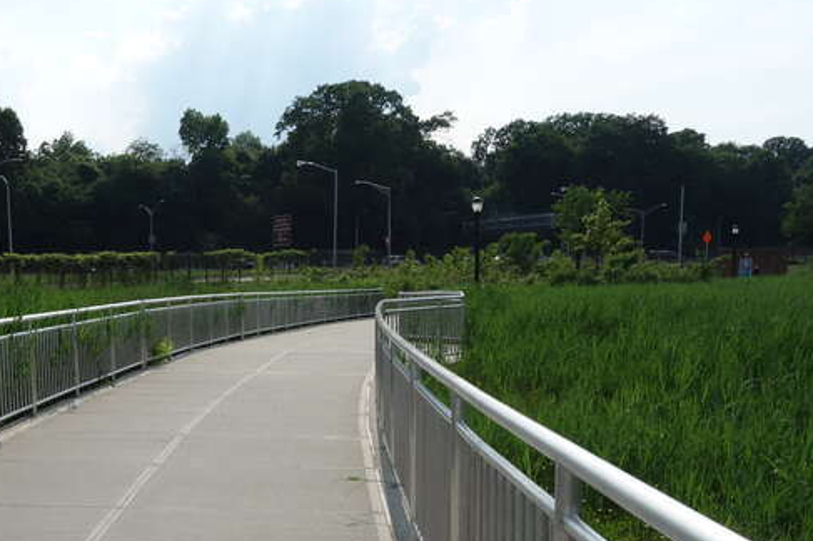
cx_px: 190
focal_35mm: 46
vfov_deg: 28.6
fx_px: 1038
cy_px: 433
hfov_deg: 41.3
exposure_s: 1/800
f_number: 5.6
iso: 125
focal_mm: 10.4
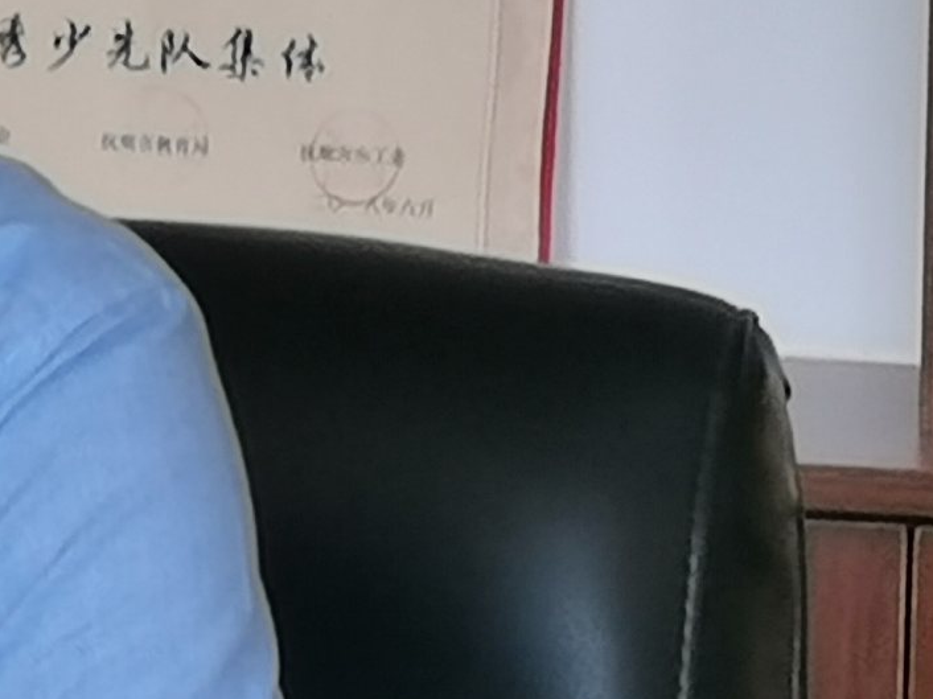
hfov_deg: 4.3
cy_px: 534
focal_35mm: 461
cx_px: -545
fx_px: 12421
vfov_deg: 3.2
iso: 50
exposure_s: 1/105
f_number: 1.8
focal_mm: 5.58
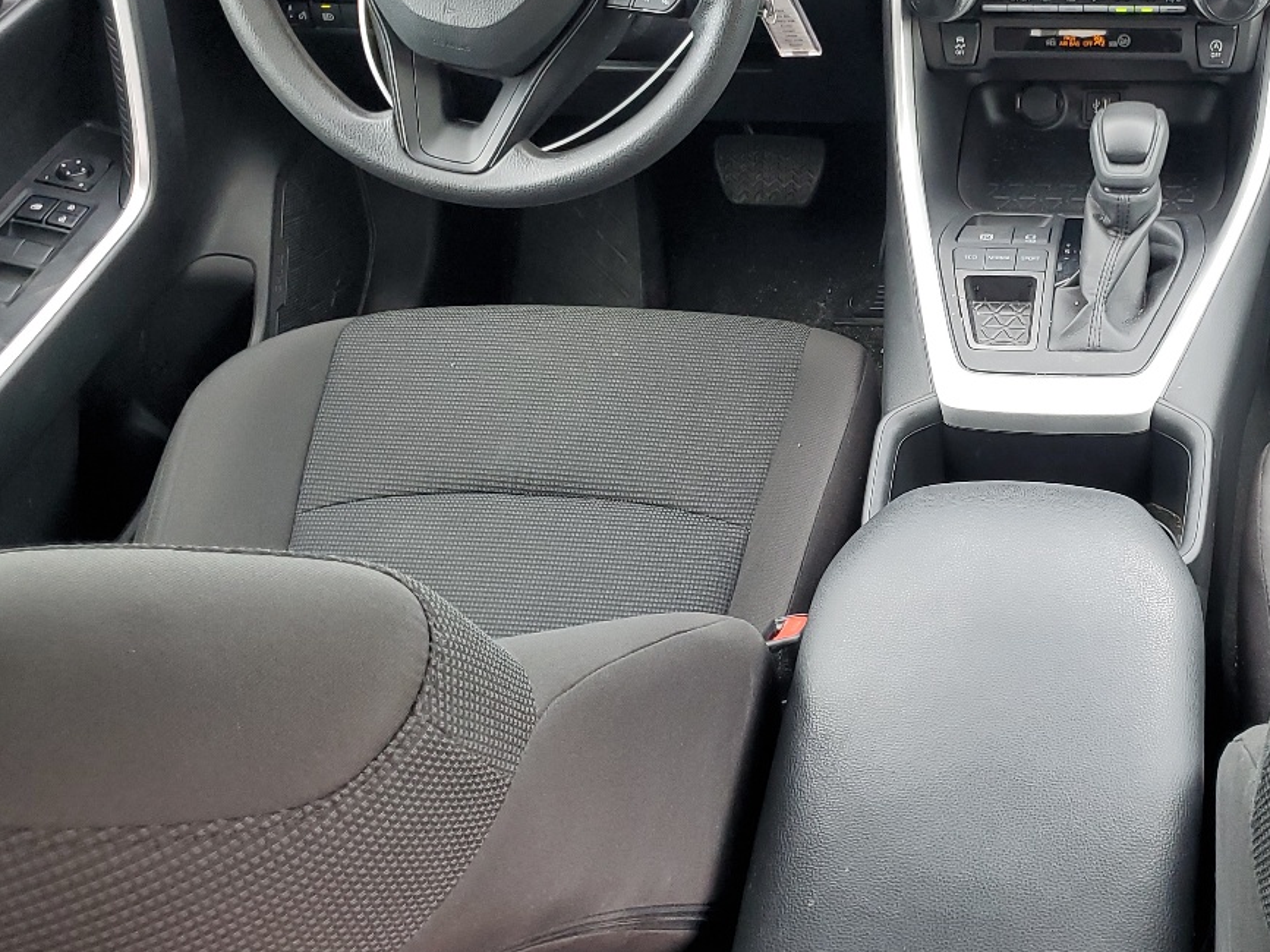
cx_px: 983
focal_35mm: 48
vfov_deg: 30.2
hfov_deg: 38.4
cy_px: 397
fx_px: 1761
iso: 72
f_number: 1.5
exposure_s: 1/120
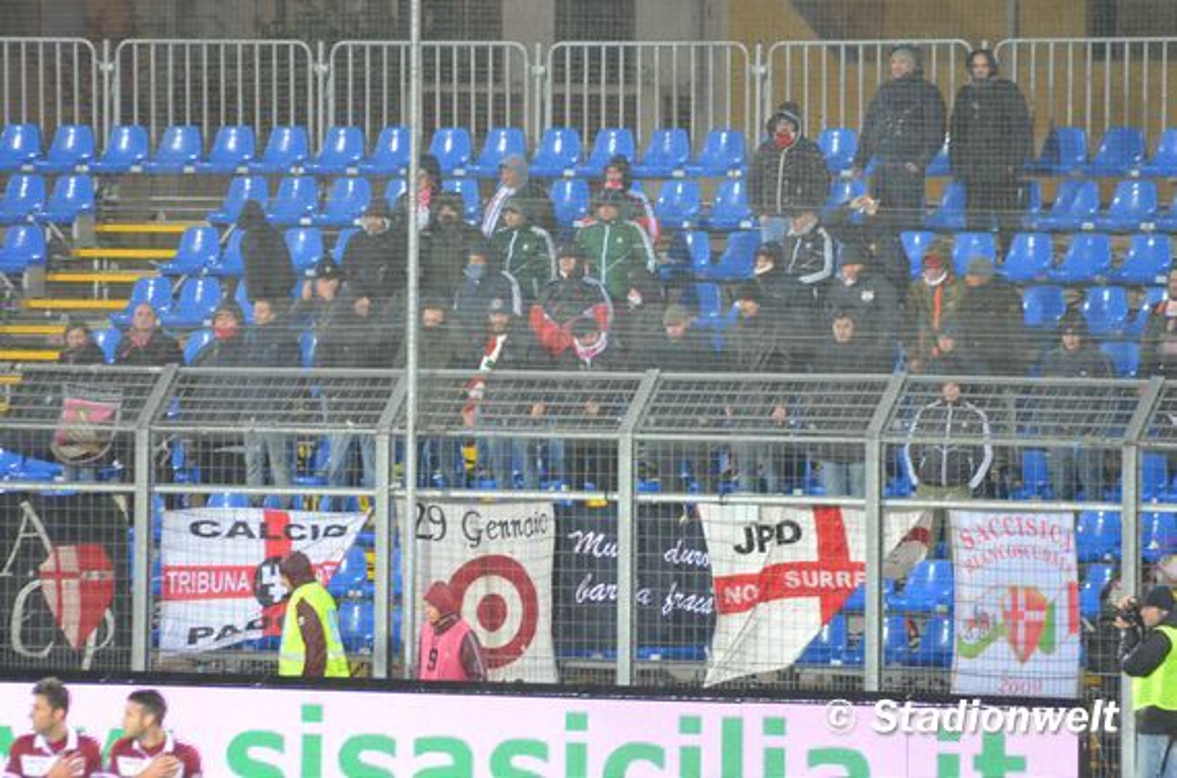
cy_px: 389
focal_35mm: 450
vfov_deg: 3.0
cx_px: 588
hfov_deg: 4.6
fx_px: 14676
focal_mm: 300
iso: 3200
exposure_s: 1/100
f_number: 5.6
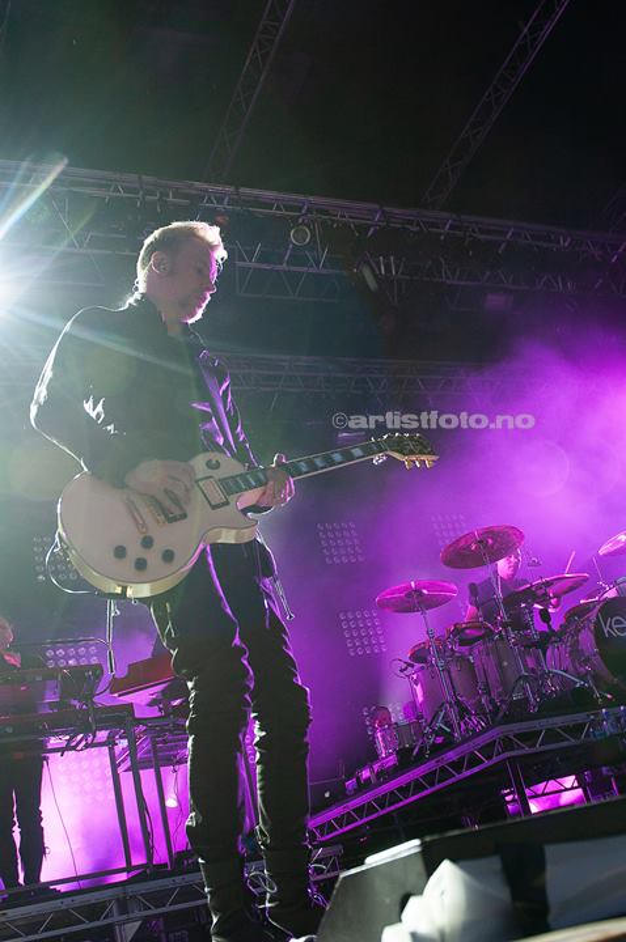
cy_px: 471
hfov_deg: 36.8
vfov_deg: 53.2
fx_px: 942
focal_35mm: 36
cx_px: 313
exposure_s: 1/200
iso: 400
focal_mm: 24
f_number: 3.5
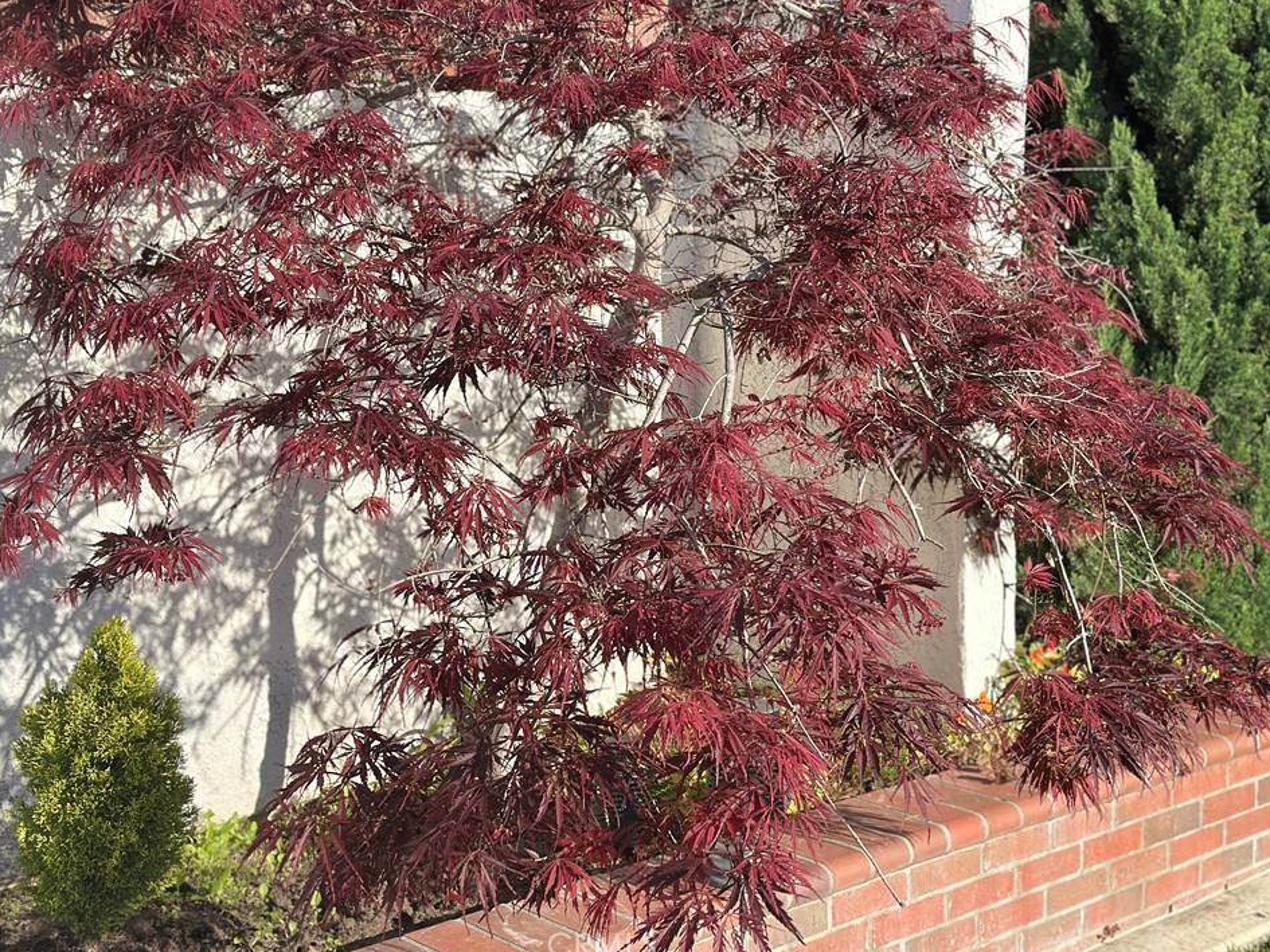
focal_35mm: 52
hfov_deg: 36.8
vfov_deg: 28.0
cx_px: 590
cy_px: 448
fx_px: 1908
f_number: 1.78
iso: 100
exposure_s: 1/3876
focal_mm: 6.86
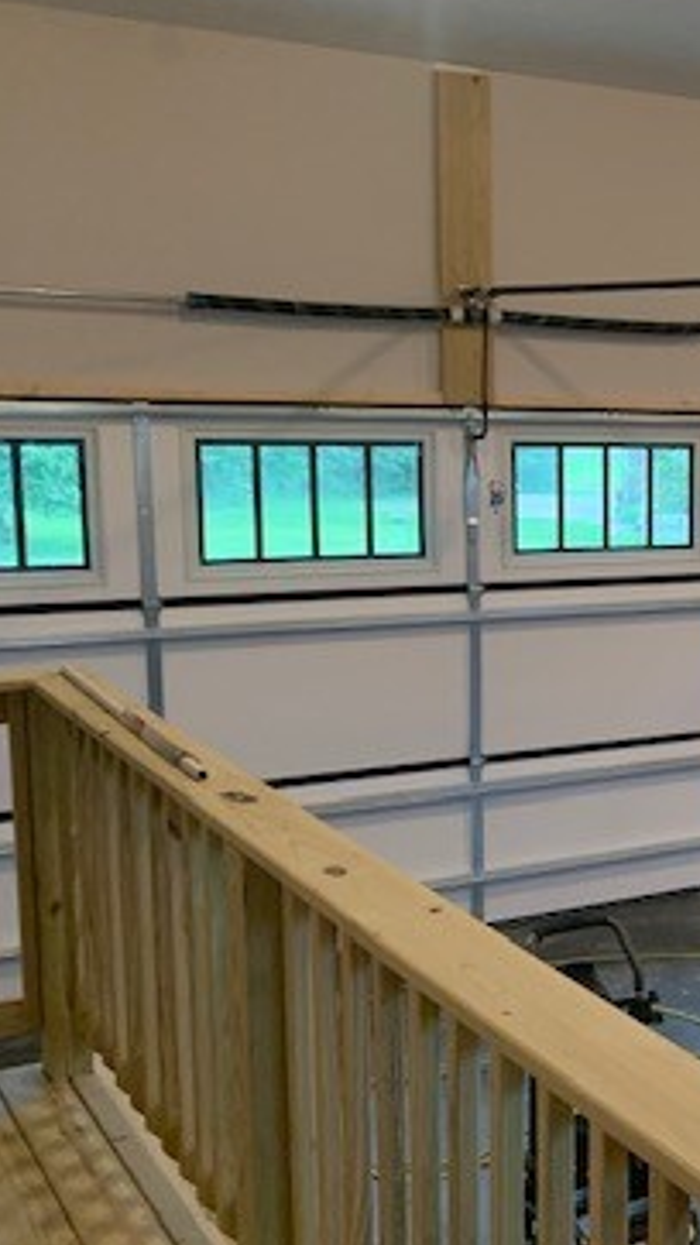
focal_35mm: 50
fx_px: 1651
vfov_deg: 41.3
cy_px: 662
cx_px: 851
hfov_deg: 22.0
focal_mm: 4.25
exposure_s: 1/60
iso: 400
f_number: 1.8
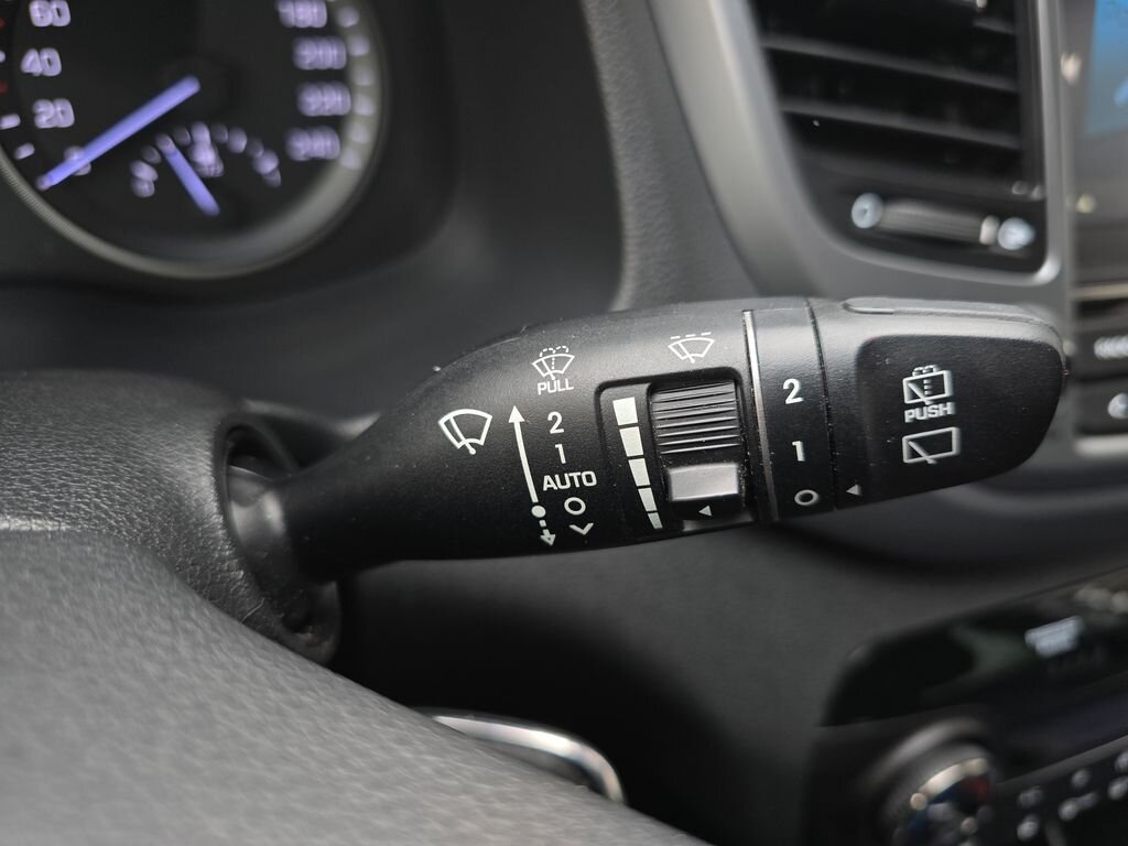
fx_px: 749
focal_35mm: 23
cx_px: 564
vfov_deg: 58.9
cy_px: 423
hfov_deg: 73.9
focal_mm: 6.3
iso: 100
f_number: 1.7
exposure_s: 1/180
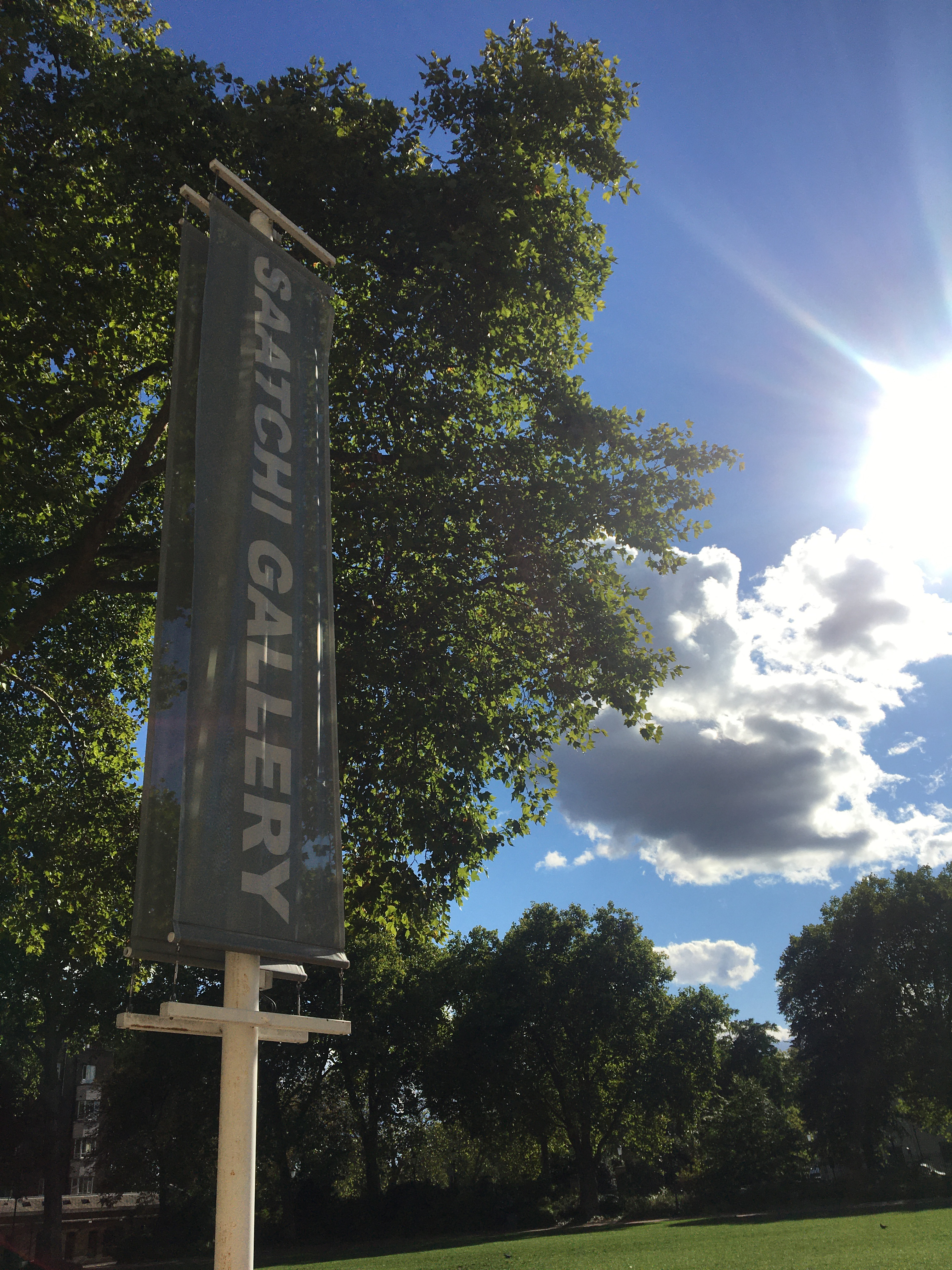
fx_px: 1063
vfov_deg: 61.7
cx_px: 476
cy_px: 635
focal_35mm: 29
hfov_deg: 48.2
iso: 25
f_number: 2.2
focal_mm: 4.15
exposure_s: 1/3846
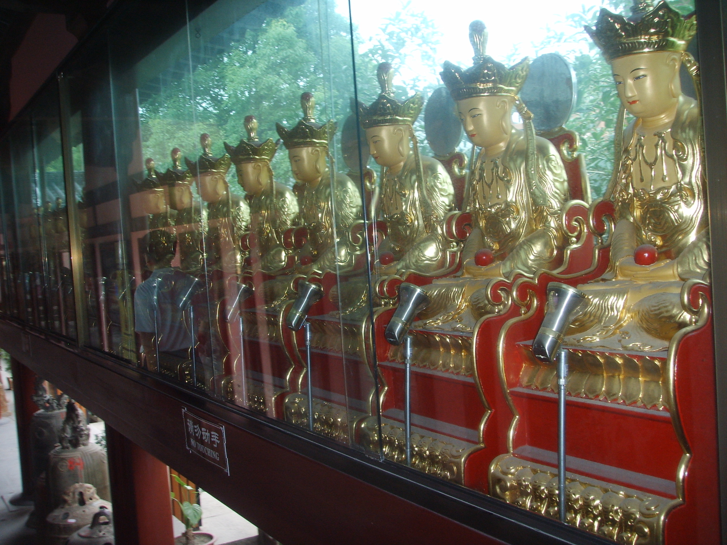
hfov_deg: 47.9
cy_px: 272
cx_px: 364
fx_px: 819
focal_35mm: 39
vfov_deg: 36.8
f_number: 3.5
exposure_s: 1/45
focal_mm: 6.6
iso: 100
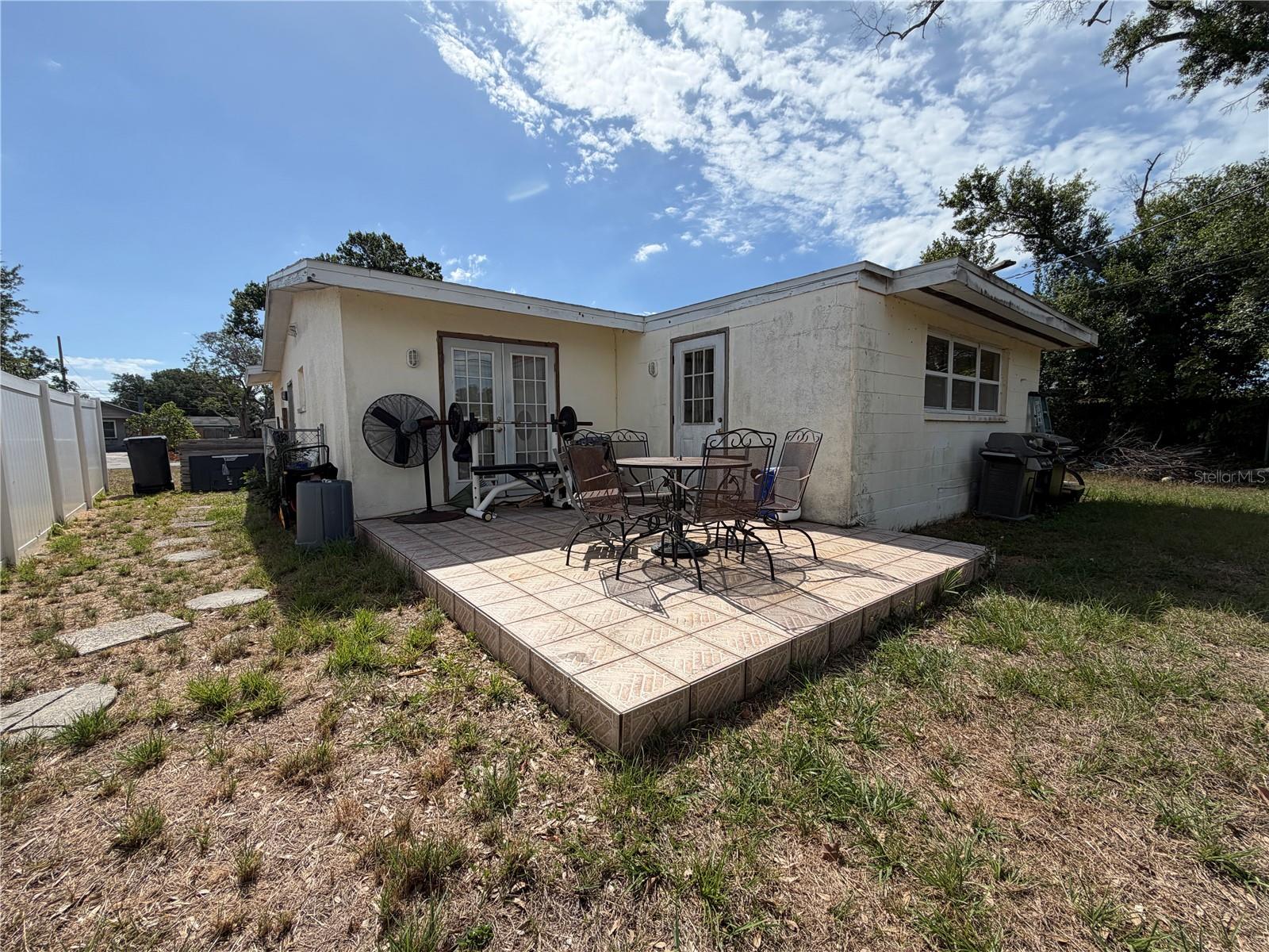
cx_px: 634
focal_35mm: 14
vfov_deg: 85.7
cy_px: 476
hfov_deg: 102.1
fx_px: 513
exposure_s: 1/1339
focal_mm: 2.22
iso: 20
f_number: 2.2
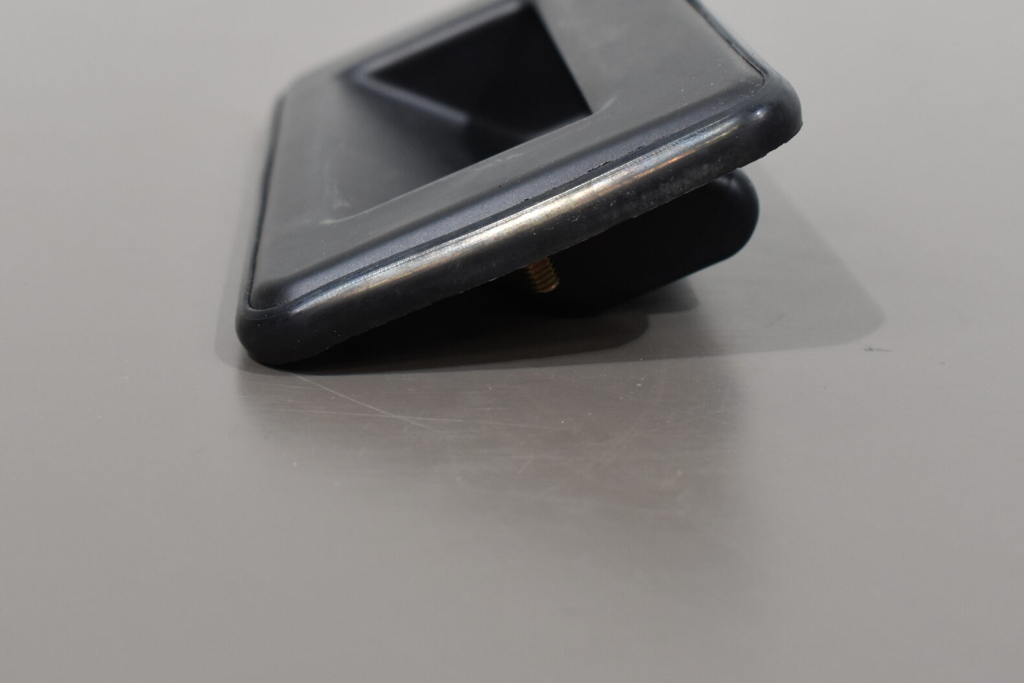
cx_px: 487
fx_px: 1934
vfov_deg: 19.9
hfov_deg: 29.7
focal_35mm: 68
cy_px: 211
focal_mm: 28
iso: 560
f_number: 5.6
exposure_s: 1/60
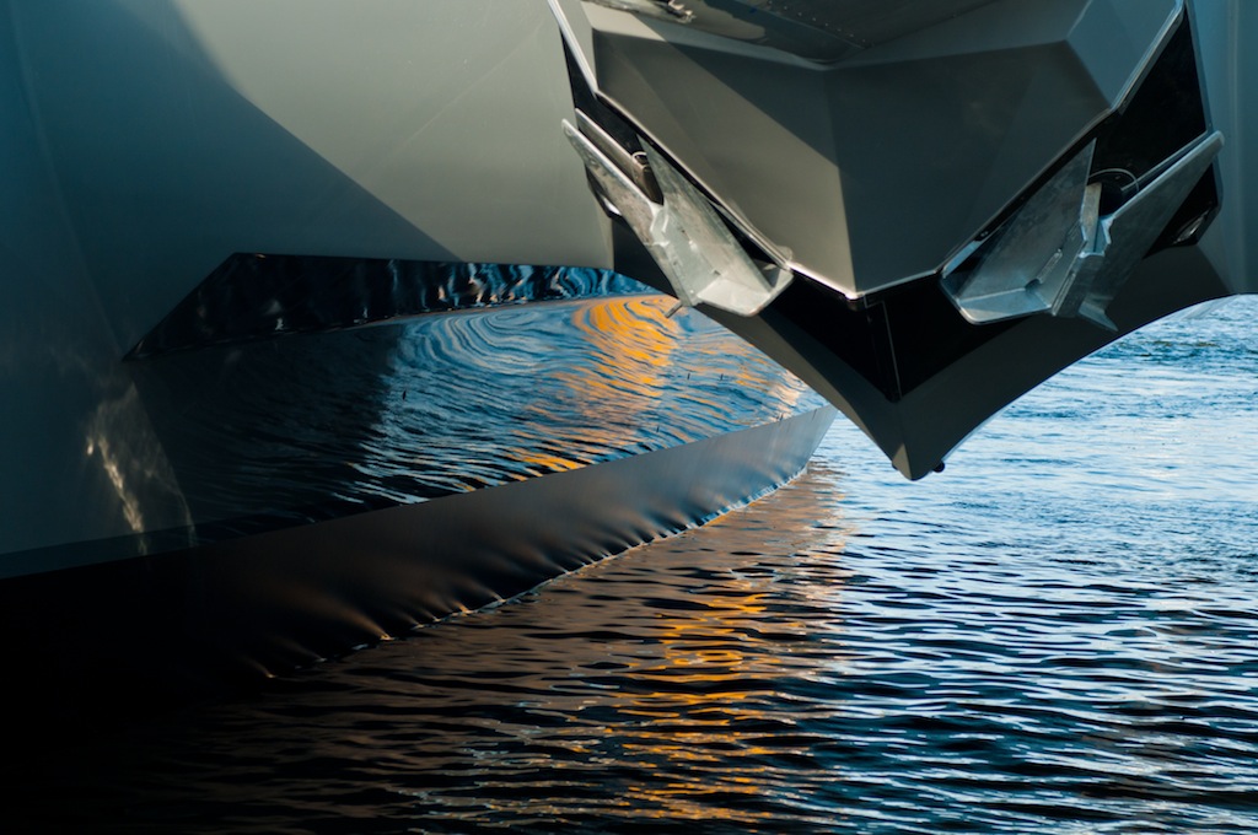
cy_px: 418
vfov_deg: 13.0
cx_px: 629
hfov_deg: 19.5
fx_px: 3664
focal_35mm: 105
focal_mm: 70
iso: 200
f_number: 5.6
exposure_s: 1/500
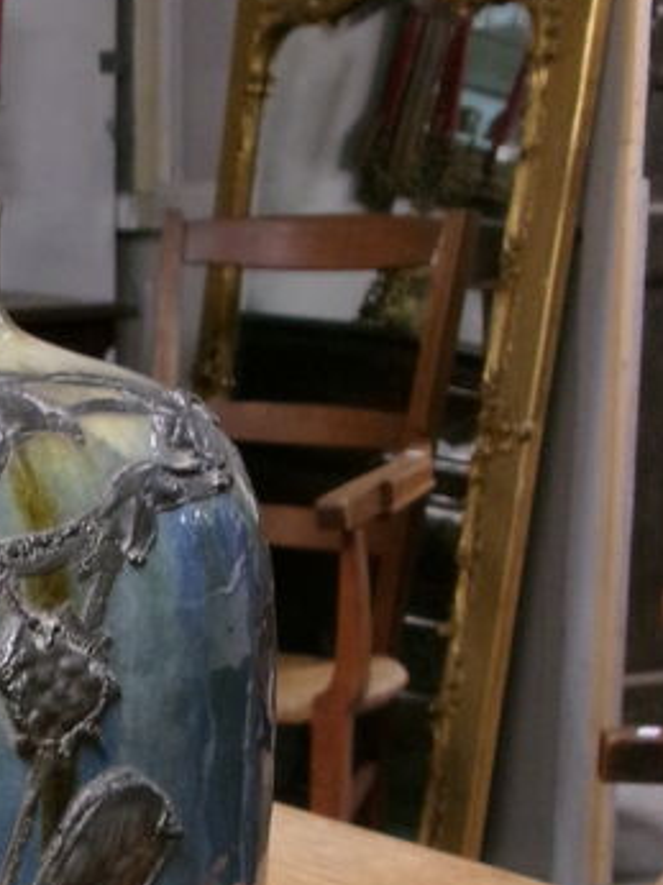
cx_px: -269
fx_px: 2071
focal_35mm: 81
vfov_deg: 24.0
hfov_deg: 16.8
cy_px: 586
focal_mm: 5.1
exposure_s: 1/20
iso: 400
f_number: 3.9
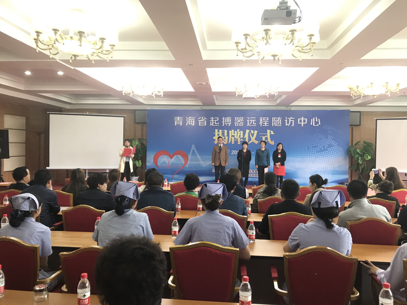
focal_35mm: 28
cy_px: 152
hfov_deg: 63.4
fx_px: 329
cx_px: 204
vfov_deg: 49.7
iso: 40
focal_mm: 3.99
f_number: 1.8
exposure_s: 1/17
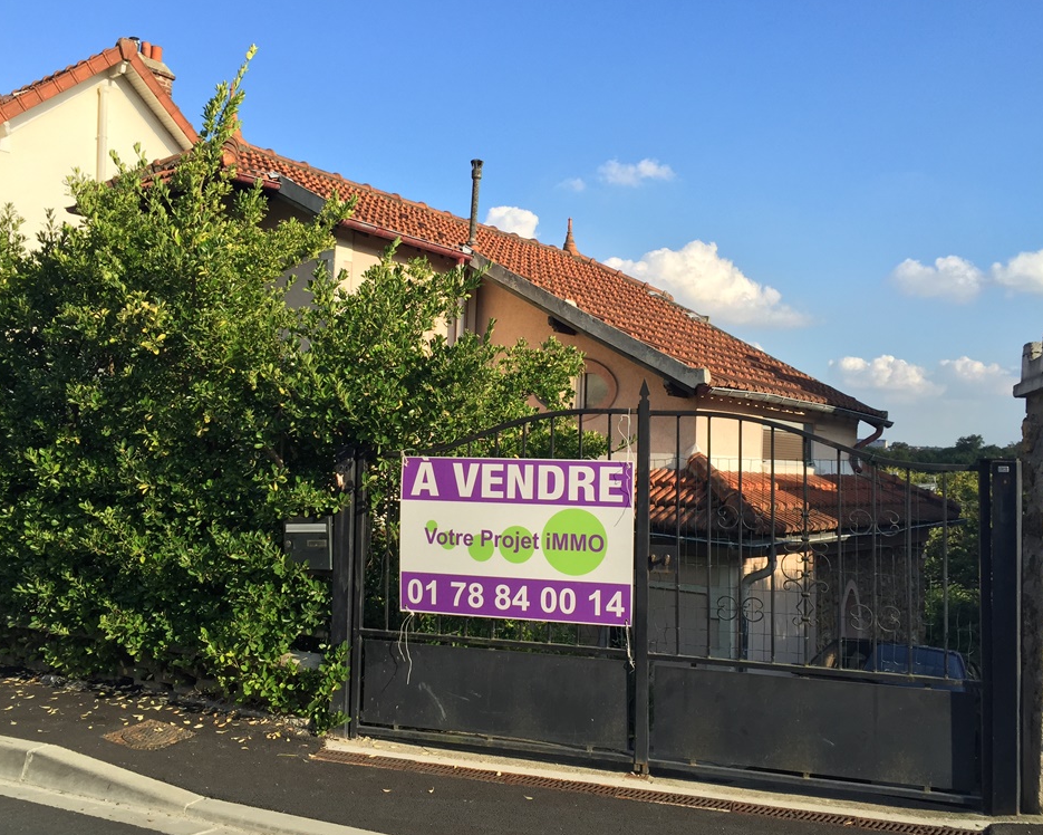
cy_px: 413
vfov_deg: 47.1
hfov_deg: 57.1
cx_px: 487
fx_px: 957
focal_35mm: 31
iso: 32
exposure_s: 1/1199
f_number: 2.2
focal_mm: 4.15
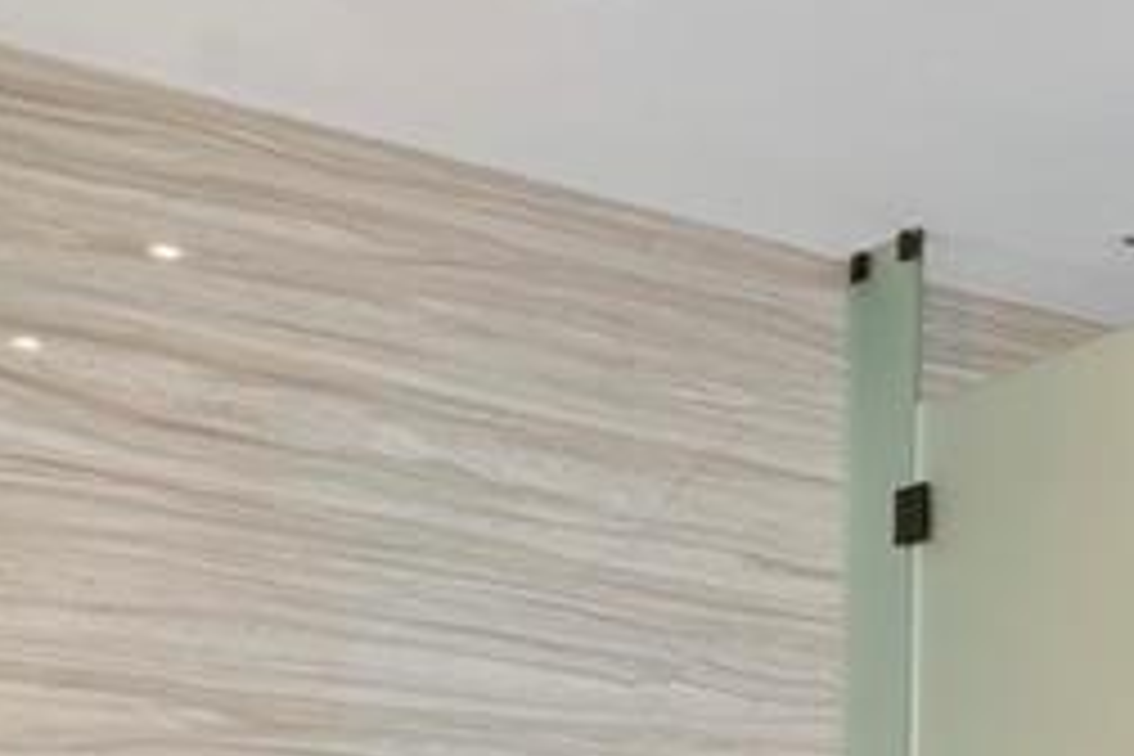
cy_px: 900
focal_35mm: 61
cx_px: 1894
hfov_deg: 23.0
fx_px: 1921
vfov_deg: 20.8
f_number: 11
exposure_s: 1/3
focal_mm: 10
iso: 160
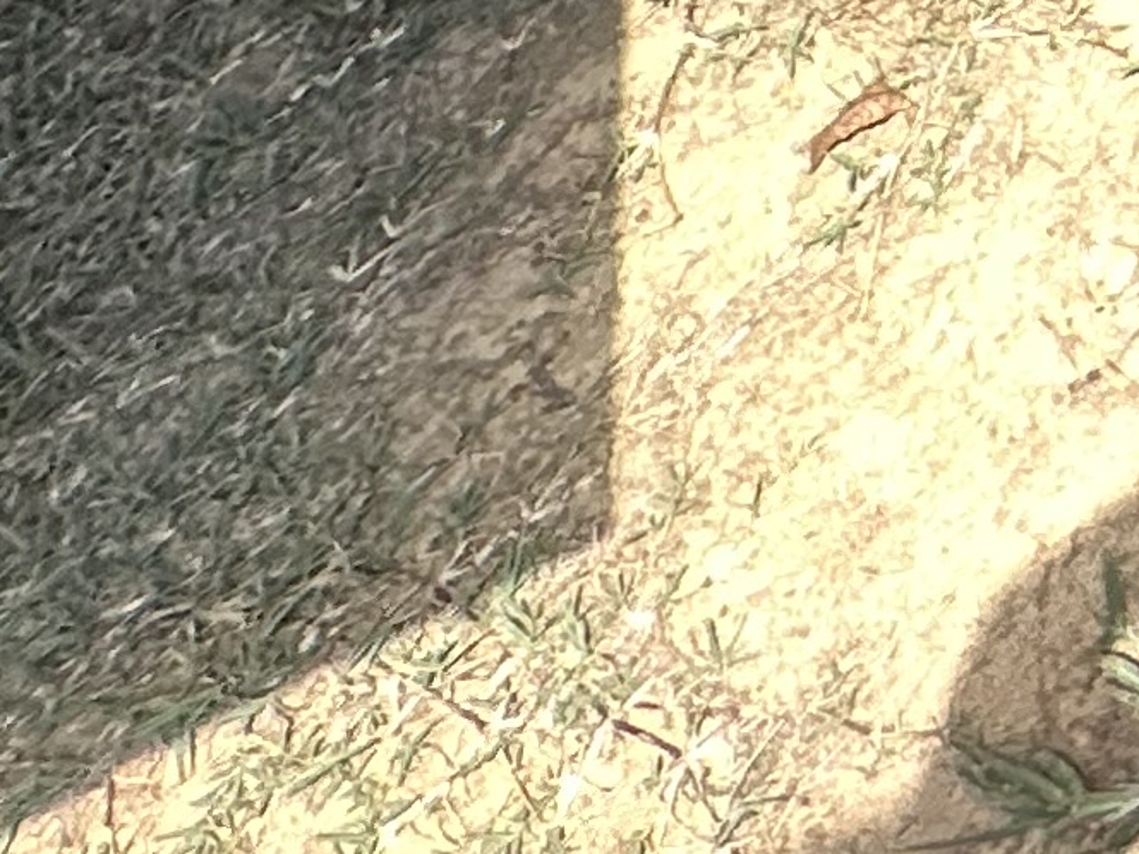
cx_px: 2542
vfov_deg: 11.9
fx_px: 2797
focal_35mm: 85
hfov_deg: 15.6
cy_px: -1504
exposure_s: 1/152
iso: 40
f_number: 2.2
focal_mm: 2.22
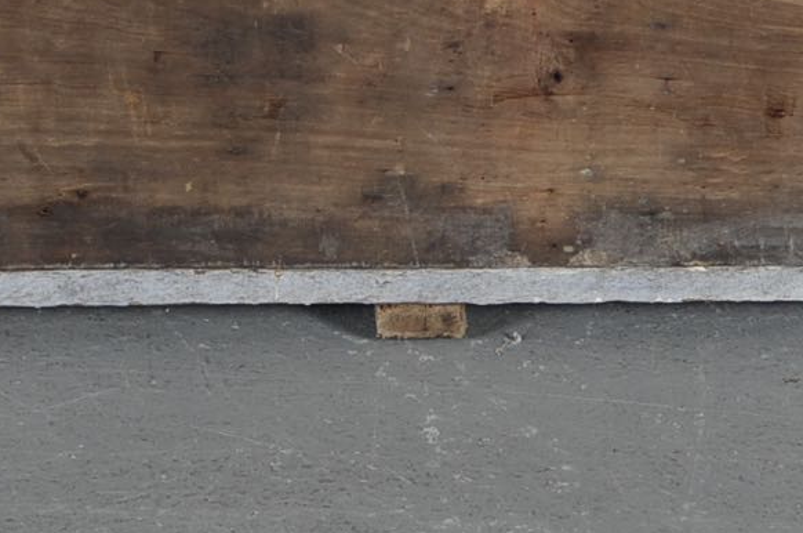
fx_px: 4946
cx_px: 341
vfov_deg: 6.1
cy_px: -258
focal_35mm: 222
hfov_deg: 9.3
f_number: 6.3
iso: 100
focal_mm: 35
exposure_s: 1/125
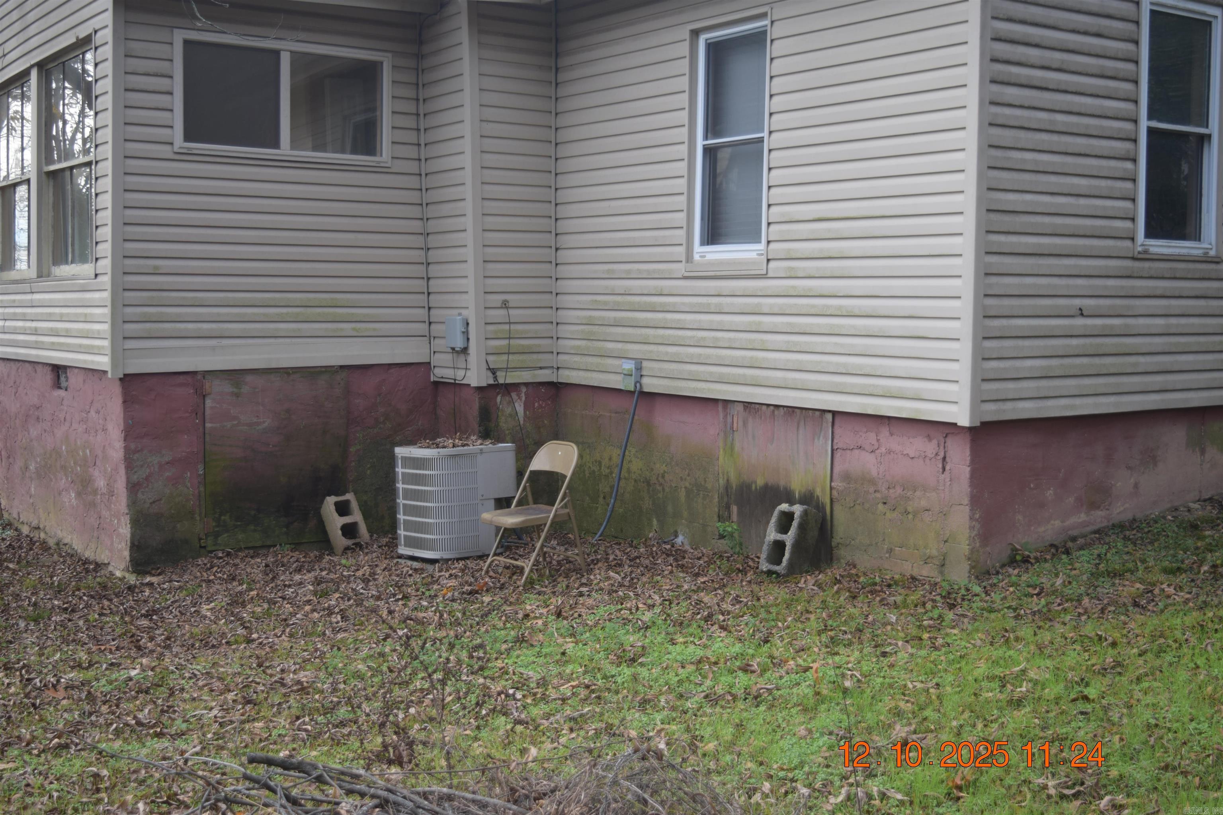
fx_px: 1478
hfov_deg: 45.0
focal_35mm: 44
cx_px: 612
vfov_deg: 30.9
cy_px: 408
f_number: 4.2
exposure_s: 1/320
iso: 200
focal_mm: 29
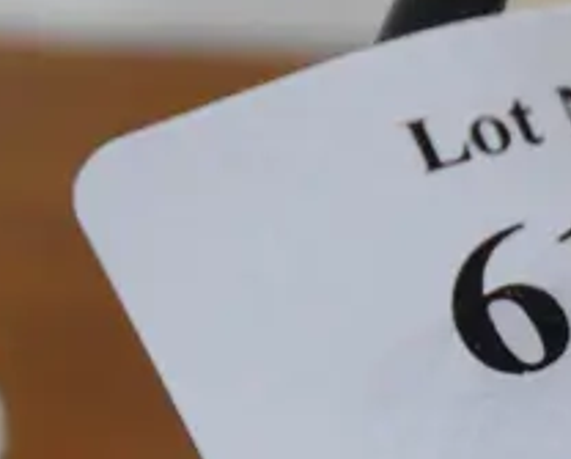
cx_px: 1120
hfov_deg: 5.9
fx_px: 5365
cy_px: 636
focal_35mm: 317
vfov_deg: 4.9
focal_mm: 33
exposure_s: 1/80
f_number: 5.4
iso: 1000
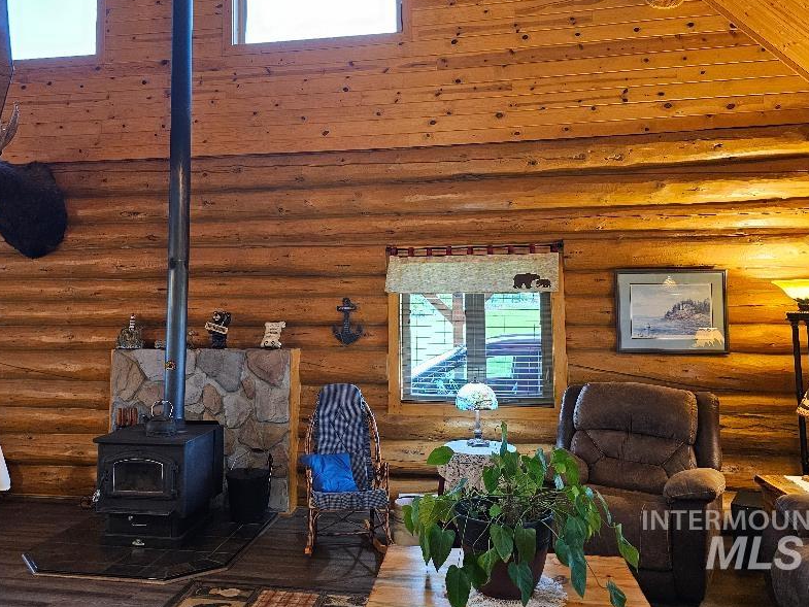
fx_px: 701
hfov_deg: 59.8
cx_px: 352
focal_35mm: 30
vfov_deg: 46.4
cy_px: 232
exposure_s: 1/60
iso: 500
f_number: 1.7
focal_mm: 6.3
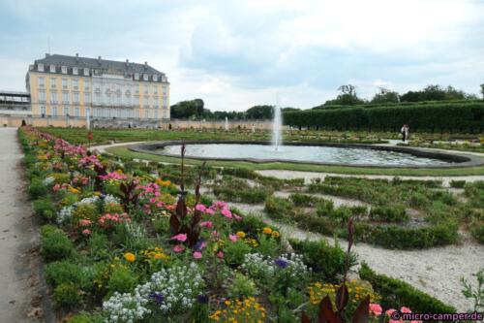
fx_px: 323
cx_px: 242
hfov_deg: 73.8
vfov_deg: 53.1
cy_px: 162
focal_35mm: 24
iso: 200
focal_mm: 8.8
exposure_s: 1/1000
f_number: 3.3
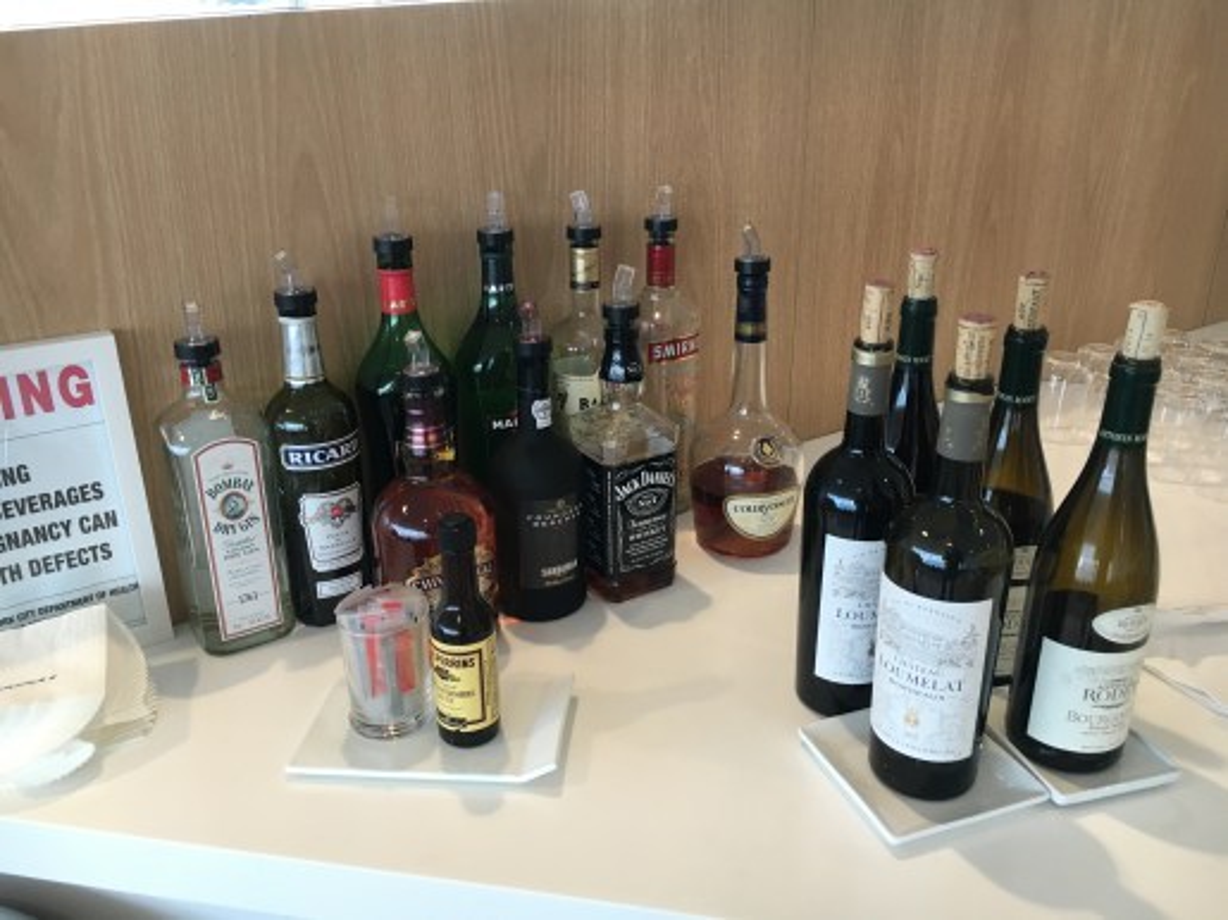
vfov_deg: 48.2
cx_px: 614
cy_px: 460
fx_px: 1029
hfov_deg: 61.7
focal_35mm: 29
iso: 40
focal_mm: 4.15
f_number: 2.2
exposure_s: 1/30
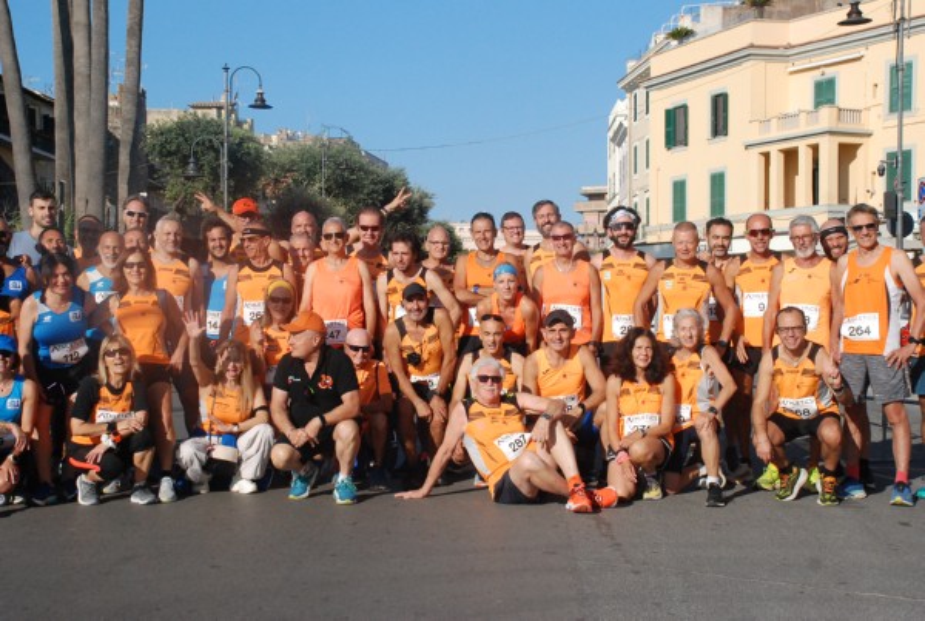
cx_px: 462
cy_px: 310
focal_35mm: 60
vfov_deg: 22.7
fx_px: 1545
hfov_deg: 33.3
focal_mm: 40
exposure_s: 1/2000
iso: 1000
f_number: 9
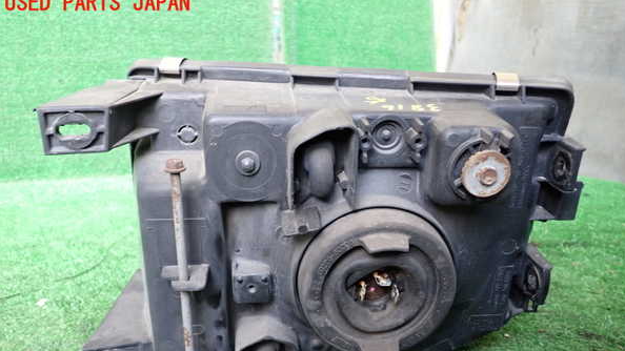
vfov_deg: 35.4
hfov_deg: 59.5
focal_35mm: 33
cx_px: 315
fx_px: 547
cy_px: 227
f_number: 2.3
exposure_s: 1/40
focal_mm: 5.4
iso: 320
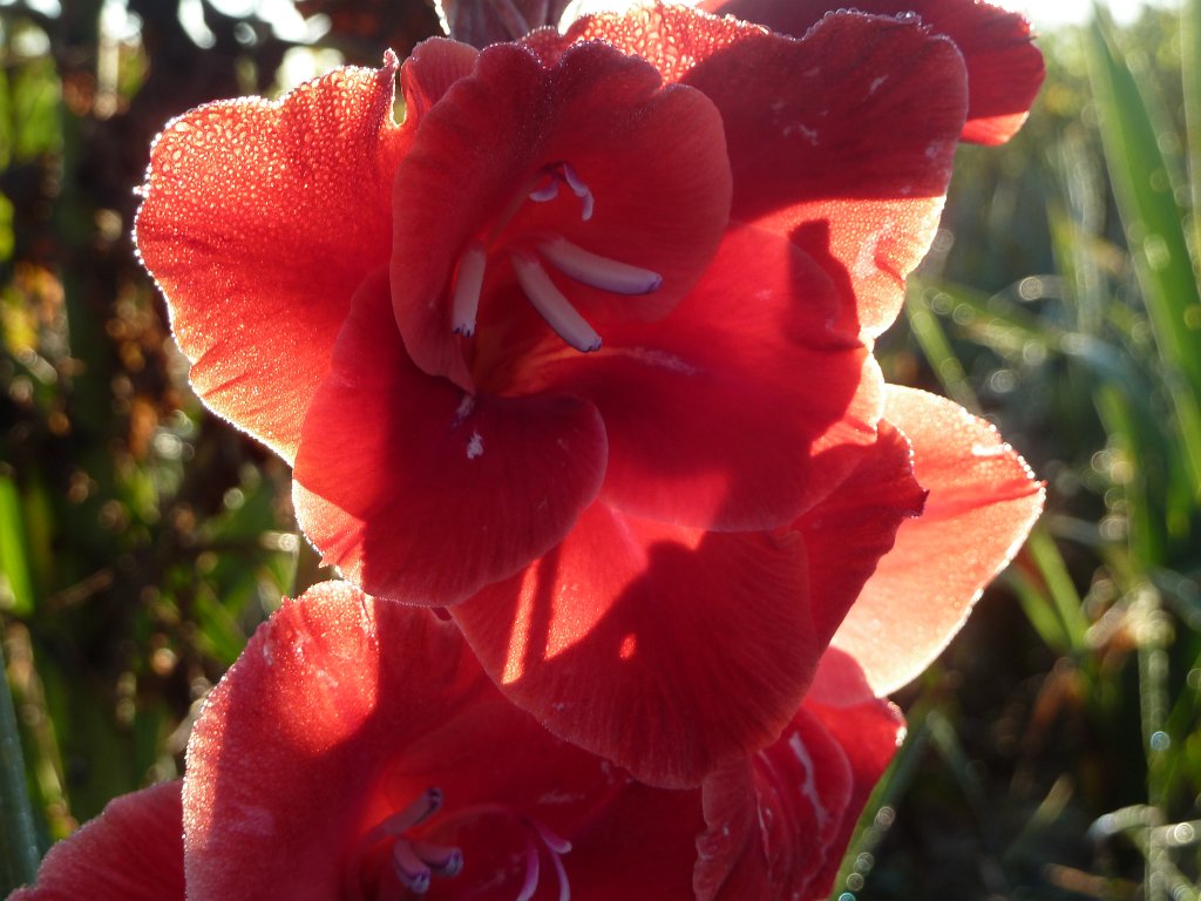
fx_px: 1804
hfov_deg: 36.8
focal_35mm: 52
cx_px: 600
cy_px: 450
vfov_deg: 28.0
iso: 80
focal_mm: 8.5
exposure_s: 1/125
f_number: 3.8
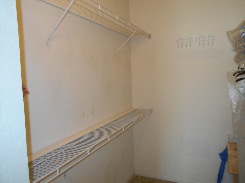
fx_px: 184
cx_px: 122
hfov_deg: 67.3
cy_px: 92
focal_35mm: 26
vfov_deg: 53.1
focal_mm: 4.6
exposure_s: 1/15
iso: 400
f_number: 3.2
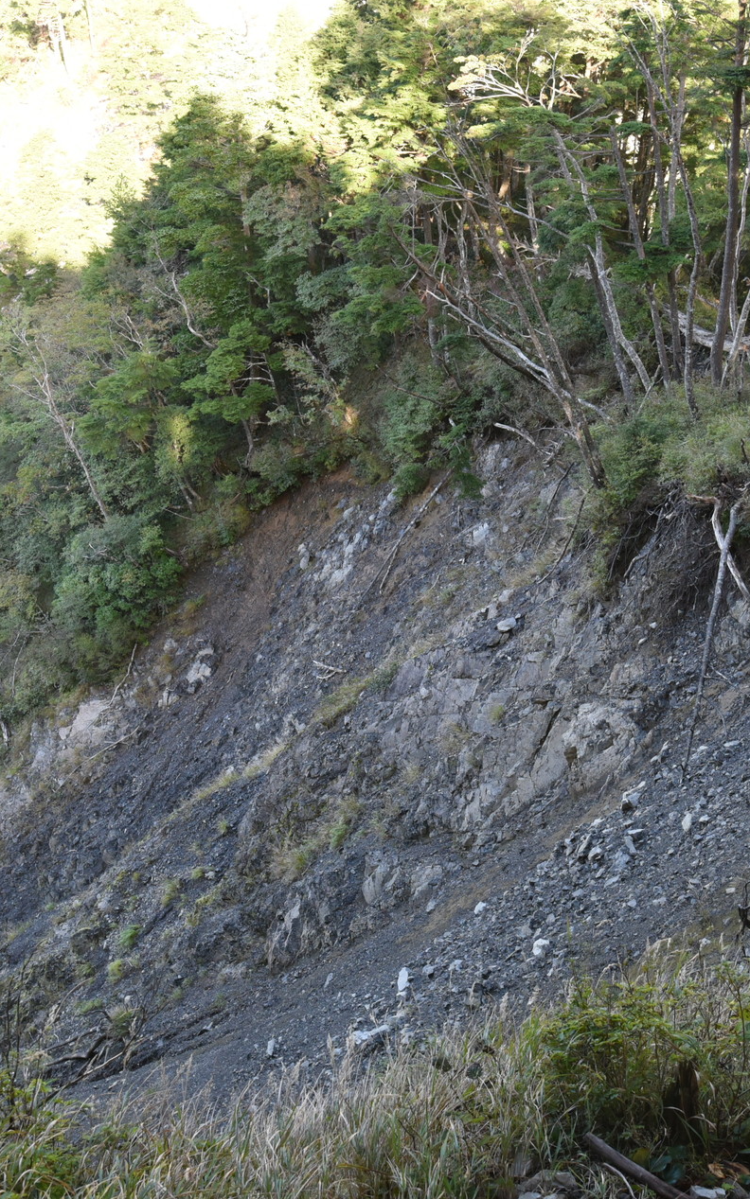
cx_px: 407
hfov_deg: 24.0
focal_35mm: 54
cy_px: 594
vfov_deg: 37.5
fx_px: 1766
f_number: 8
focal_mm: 35
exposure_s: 1/60
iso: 1250
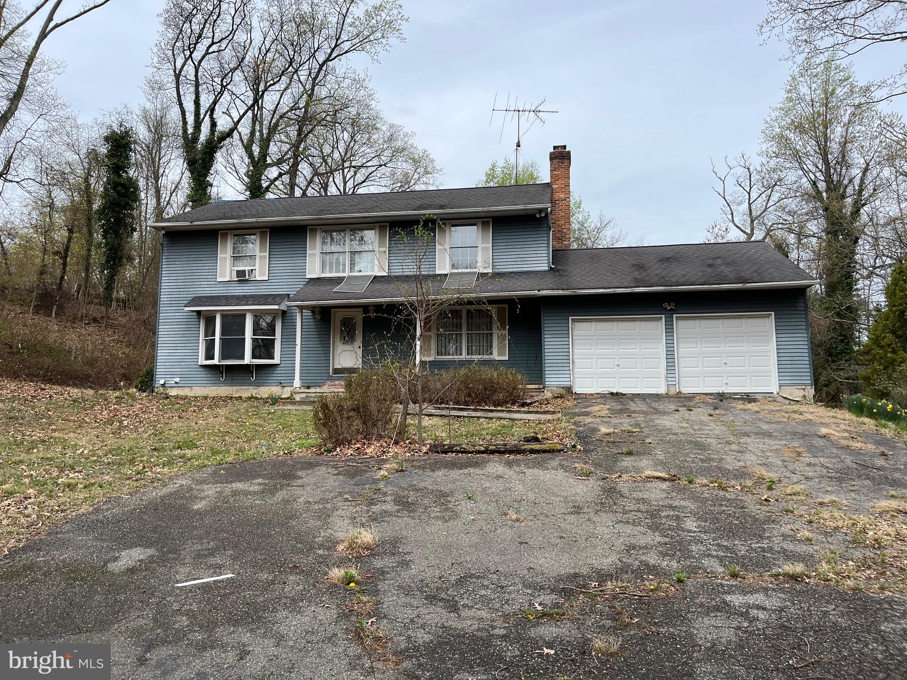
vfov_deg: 53.1
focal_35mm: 26
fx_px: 681
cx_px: 454
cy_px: 340
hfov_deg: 67.3
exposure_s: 1/2755
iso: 50
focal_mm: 5.1
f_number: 1.6
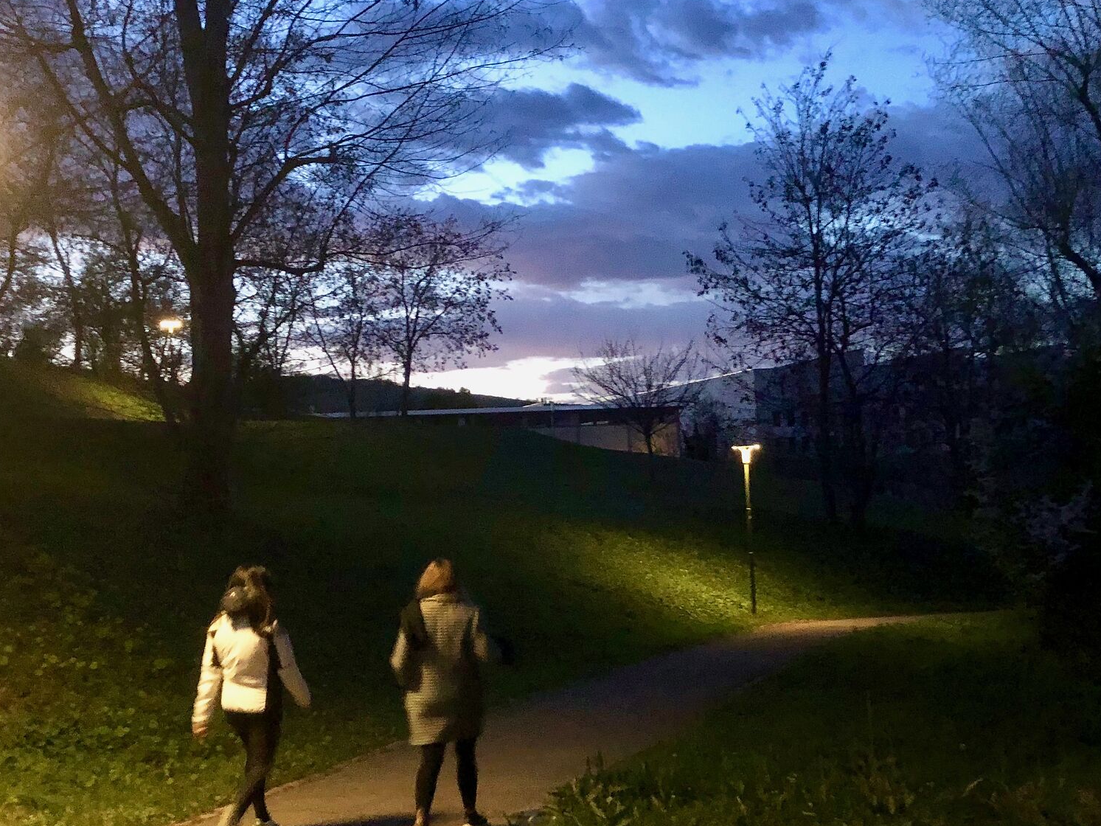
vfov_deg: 32.1
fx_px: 1431
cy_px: 488
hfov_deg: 42.1
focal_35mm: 45
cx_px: 538
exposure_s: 1/4
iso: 160
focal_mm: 3.99
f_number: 1.8
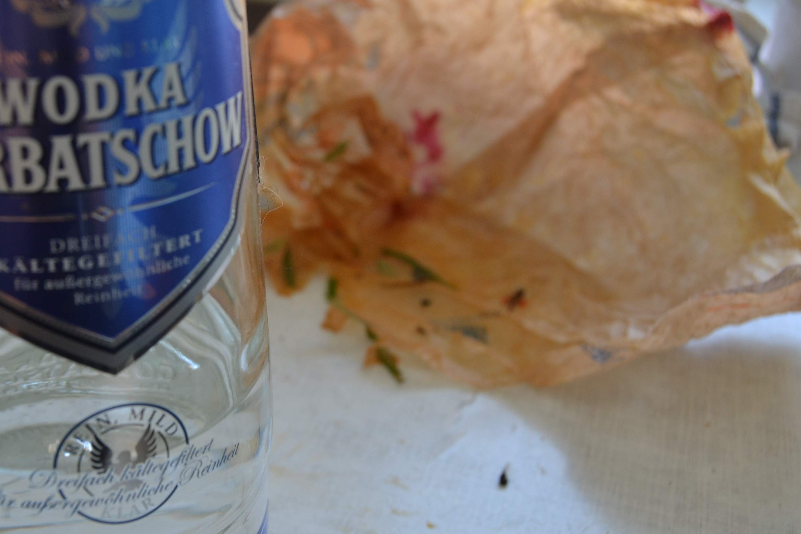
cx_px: 249
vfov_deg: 27.7
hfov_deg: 39.9
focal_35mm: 49
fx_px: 1084
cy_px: 238
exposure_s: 1/100
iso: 400
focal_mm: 23
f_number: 5
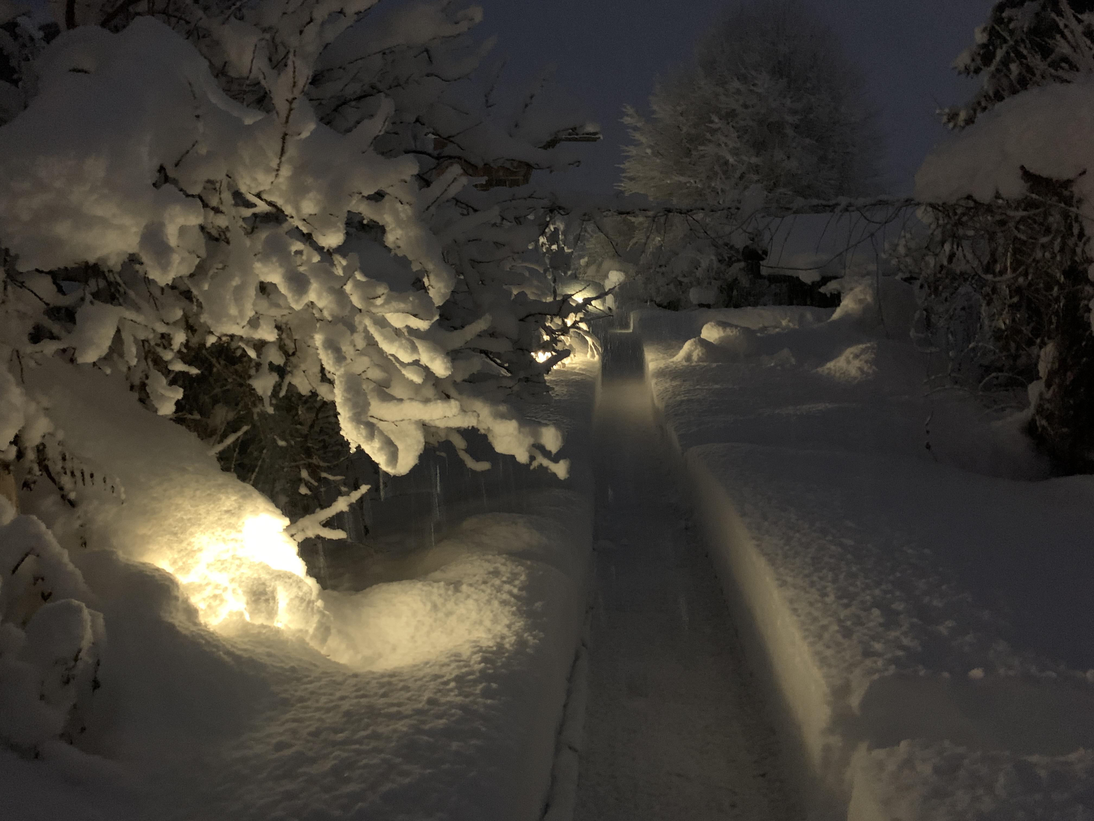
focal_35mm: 26
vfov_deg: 53.1
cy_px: 410
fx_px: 822
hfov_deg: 67.3
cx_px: 547
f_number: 1.8
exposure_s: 1/17
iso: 800
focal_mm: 4.25
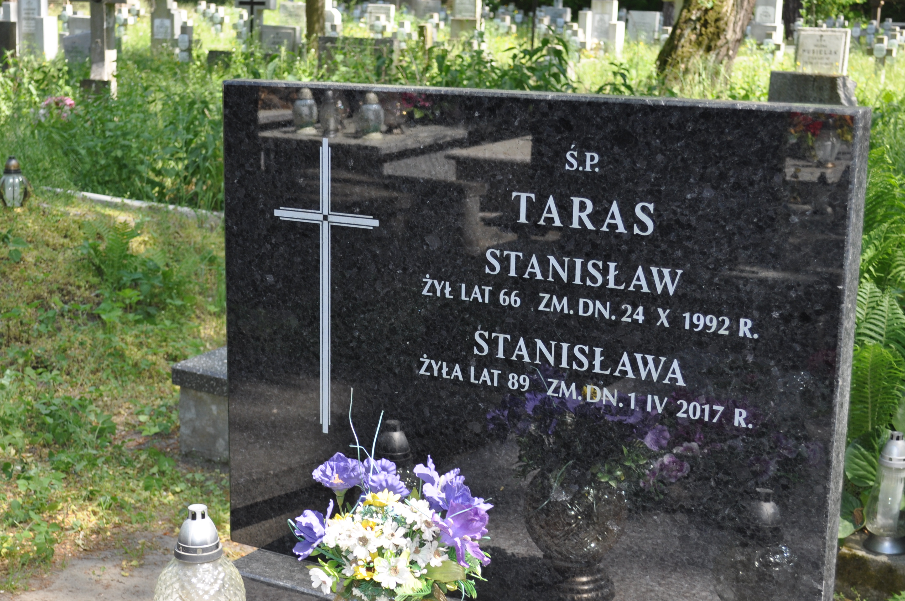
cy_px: 332
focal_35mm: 56
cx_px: 399
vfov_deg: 24.1
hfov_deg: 35.6
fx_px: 1406
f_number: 5
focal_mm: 30
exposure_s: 1/200
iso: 200
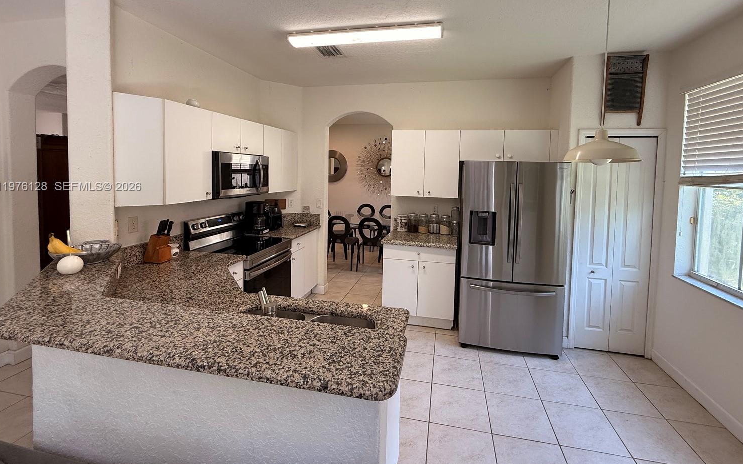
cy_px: 187
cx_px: 386
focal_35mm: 16
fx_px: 324
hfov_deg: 97.8
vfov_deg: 70.6
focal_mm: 2.22
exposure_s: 1/120
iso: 125
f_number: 2.2
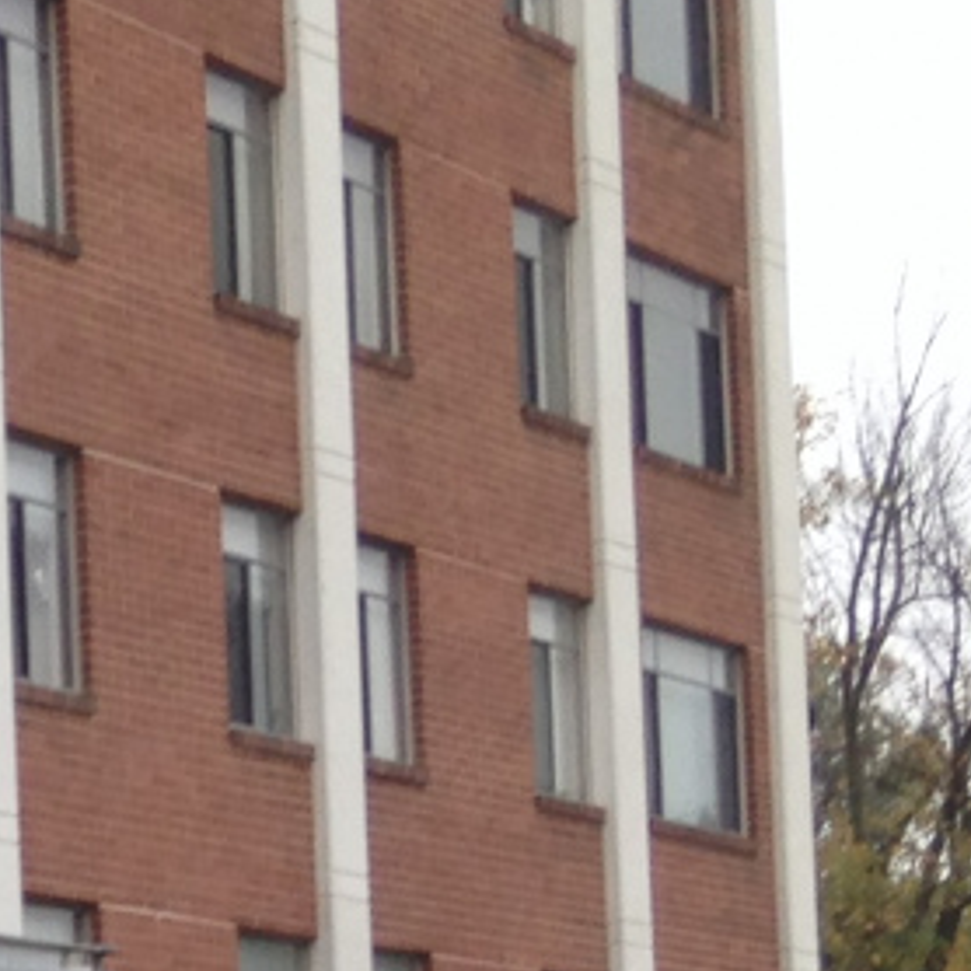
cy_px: 1512
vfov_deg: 10.0
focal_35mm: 168
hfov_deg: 9.4
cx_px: -1268
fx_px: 5332
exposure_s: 1/220
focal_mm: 4.12
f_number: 2.4
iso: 50
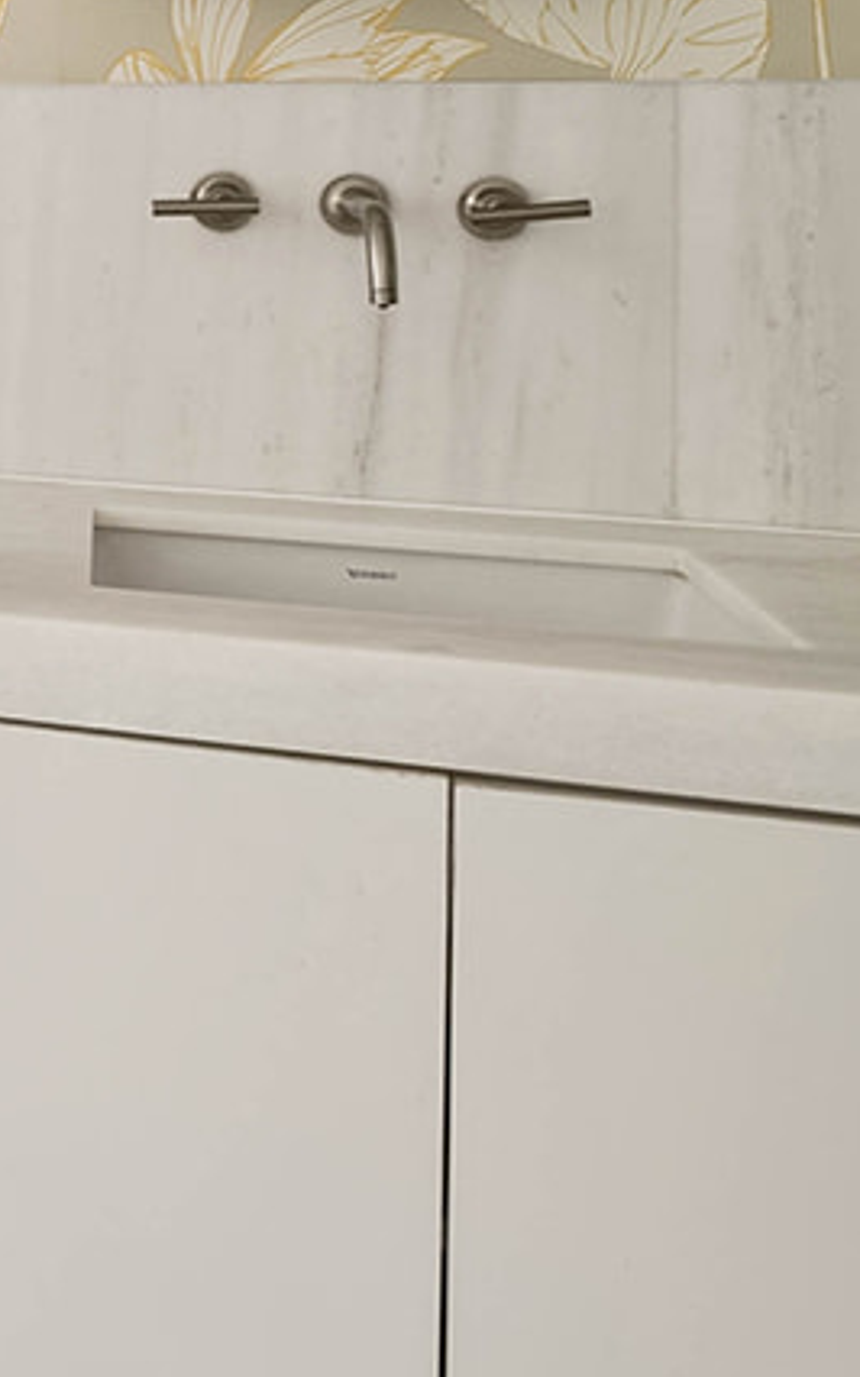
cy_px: 166
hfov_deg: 19.9
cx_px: -708
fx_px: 1726
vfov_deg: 40.6
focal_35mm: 46
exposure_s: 1/3
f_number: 5.6
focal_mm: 12
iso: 200
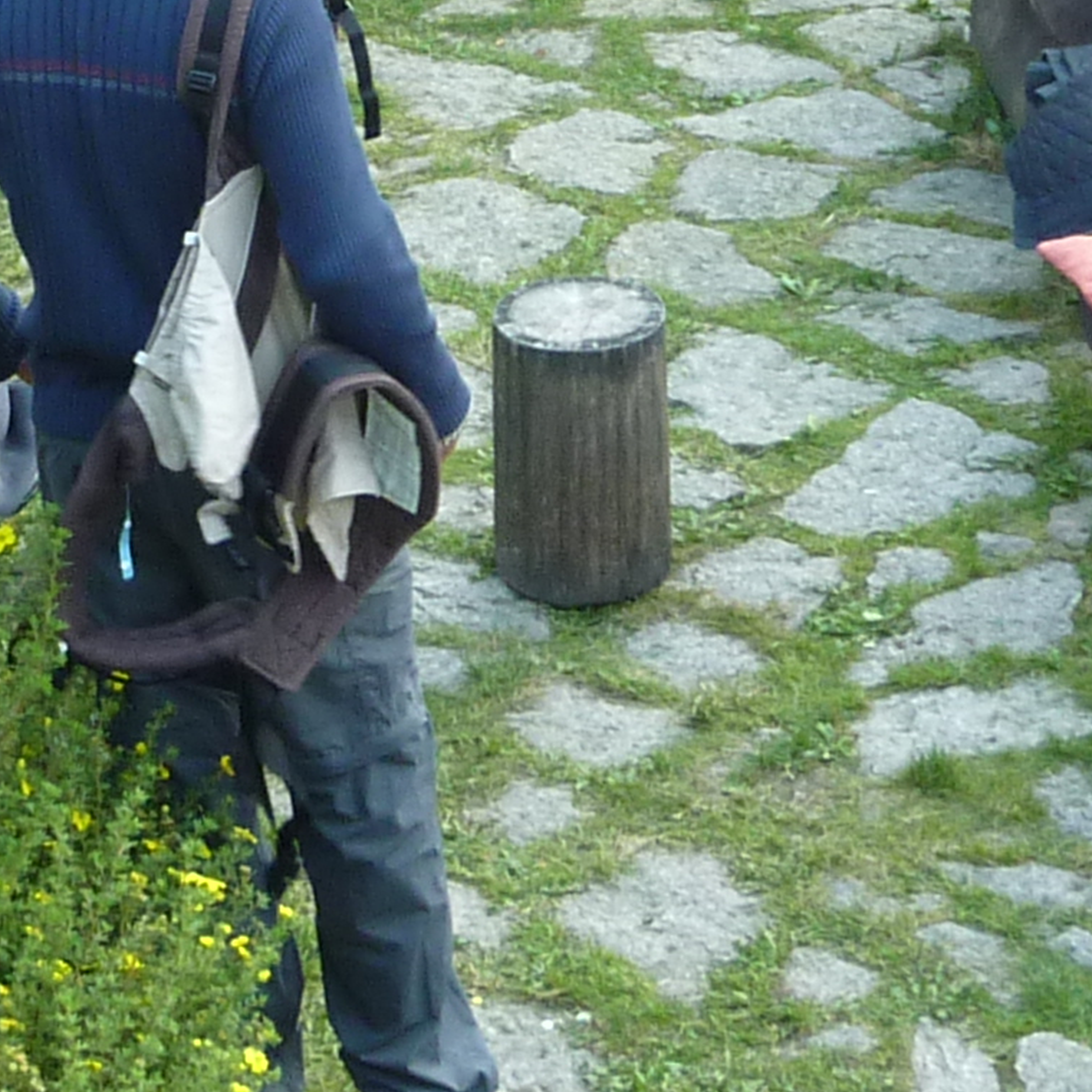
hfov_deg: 14.0
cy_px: -154
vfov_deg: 13.8
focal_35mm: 123
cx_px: 82
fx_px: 4390
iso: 160
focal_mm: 4.7
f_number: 3.4
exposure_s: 1/30
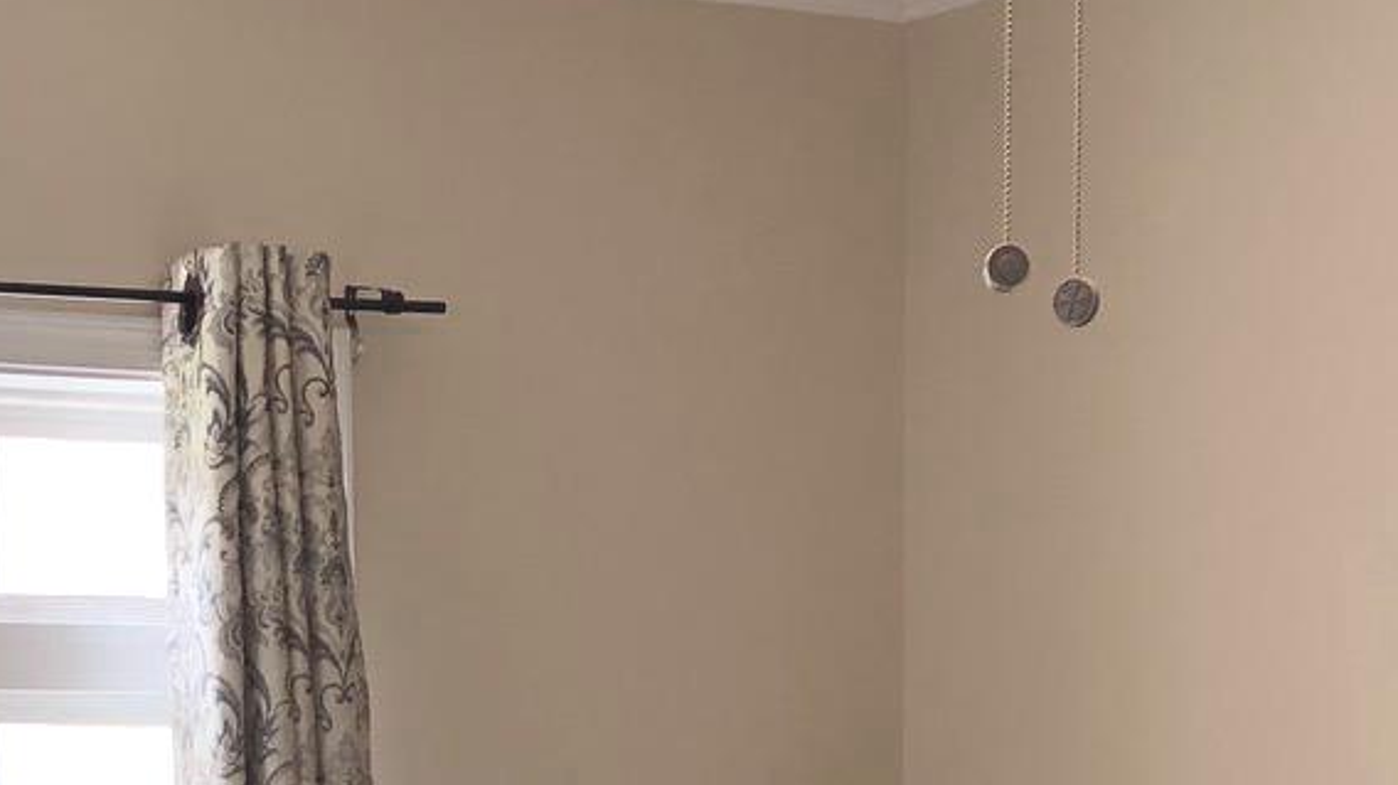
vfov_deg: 9.9
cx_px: 263
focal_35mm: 114
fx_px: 4224
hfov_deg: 18.6
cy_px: 1555
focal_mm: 3.99
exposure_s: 1/120
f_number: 1.8
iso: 25
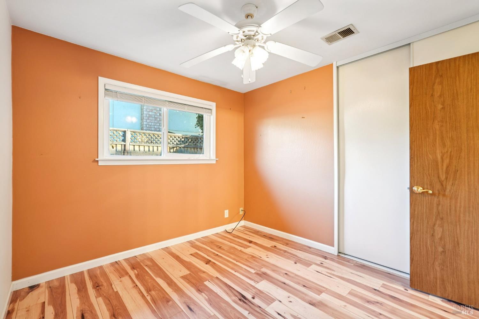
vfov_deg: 73.7
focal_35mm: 16
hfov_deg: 96.8
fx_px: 213
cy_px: 160
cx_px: 240
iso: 400
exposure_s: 1/10
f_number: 8
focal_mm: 16
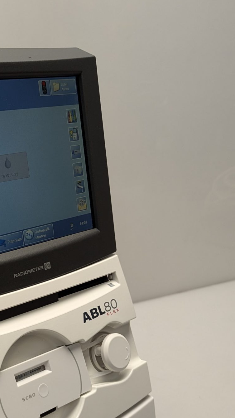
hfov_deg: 23.0
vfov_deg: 40.3
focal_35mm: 50
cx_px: 4
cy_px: 306
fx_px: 554
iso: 62
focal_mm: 6.81
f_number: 1.85
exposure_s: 1/100
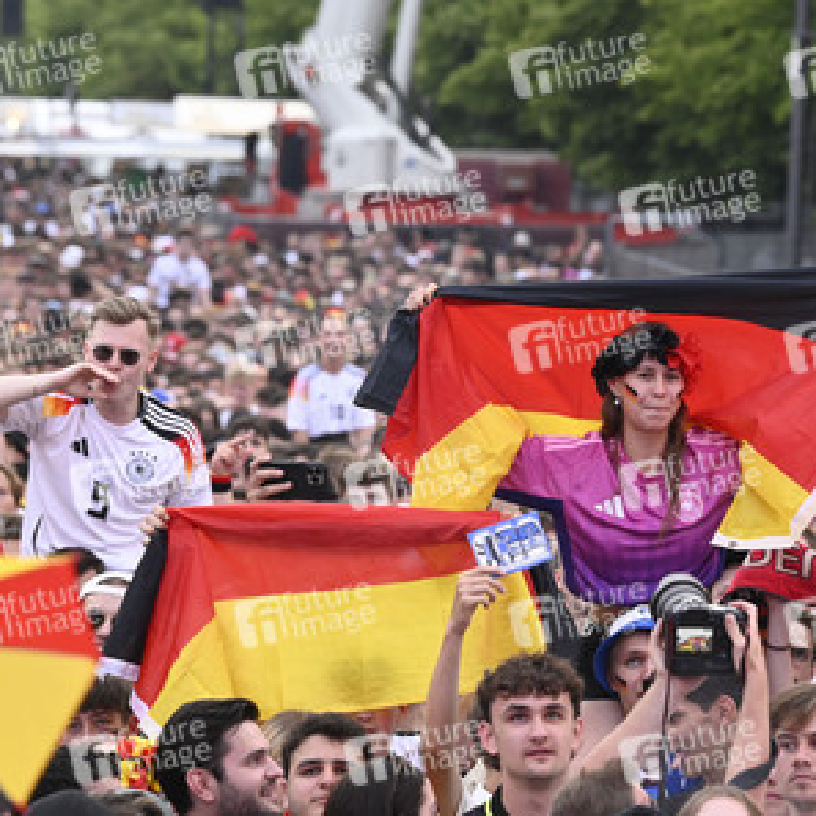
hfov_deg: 6.8
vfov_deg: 6.8
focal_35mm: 258
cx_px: 617
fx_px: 6881
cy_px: 409
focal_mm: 200
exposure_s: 1/320
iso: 3200
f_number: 7.1
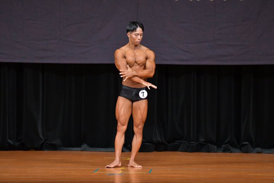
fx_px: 2168
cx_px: 137
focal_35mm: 285
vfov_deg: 4.8
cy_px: 92
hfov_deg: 7.2
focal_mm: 190
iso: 5000
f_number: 5.6
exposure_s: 1/400
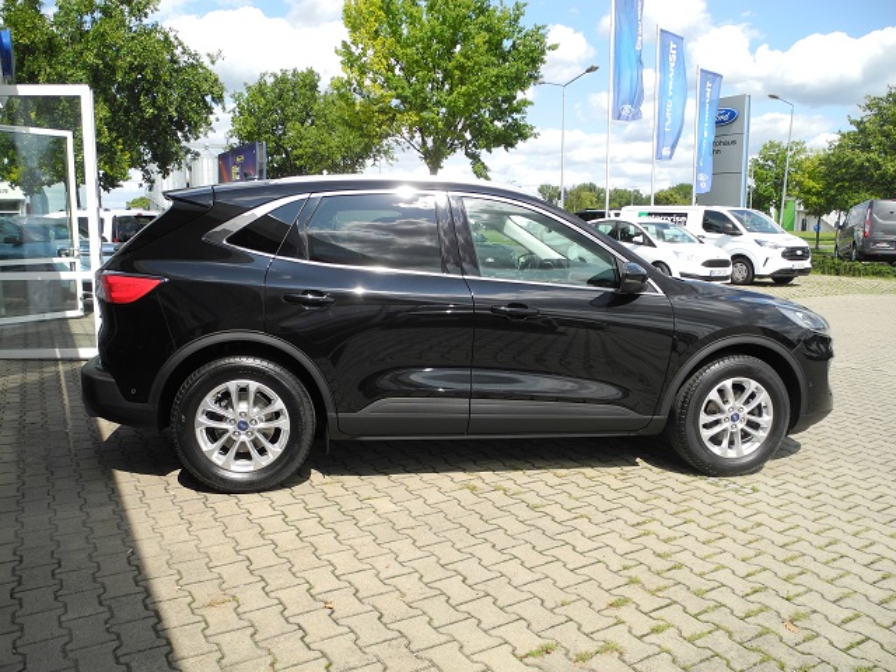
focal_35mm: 28
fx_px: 725
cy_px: 336
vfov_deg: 49.7
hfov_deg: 63.4
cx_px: 448
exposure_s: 1/800
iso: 100
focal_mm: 6
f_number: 3.2
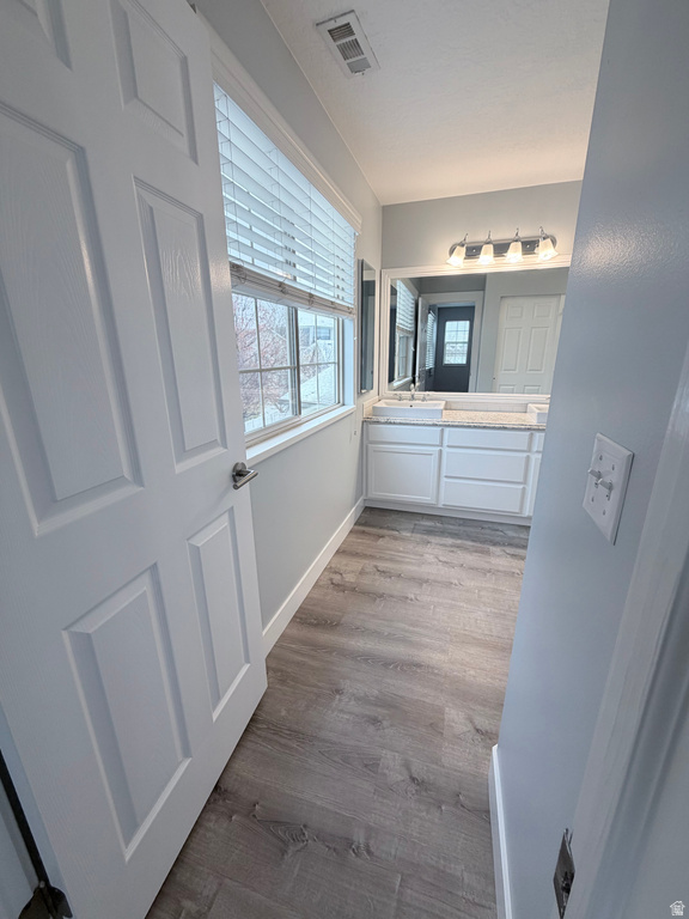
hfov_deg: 85.7
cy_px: 460
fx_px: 372
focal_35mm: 14
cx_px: 344
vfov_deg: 102.1
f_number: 2.2
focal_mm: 2.22
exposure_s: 1/120
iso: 80
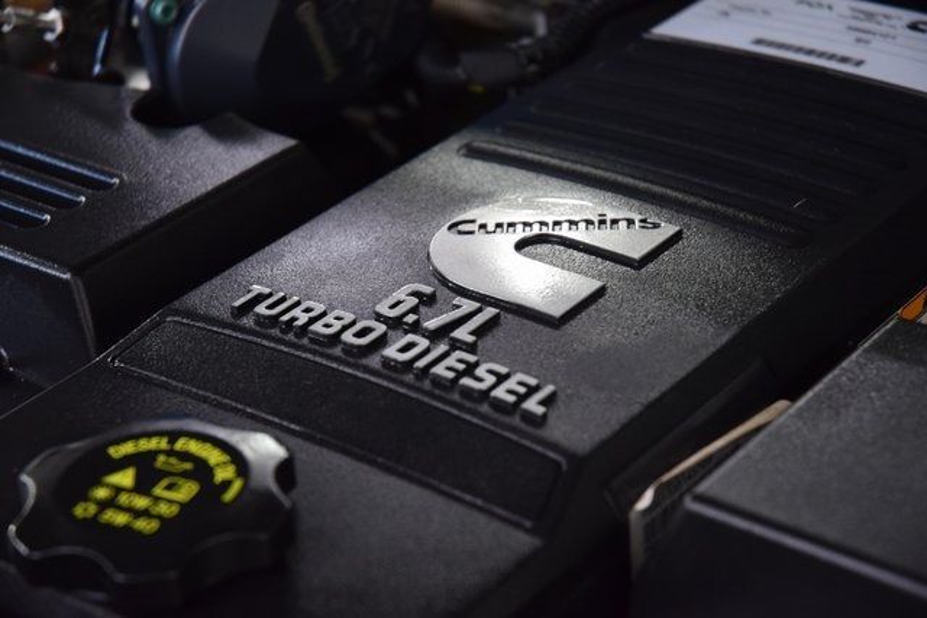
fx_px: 2704
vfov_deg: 13.0
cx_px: 464
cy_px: 309
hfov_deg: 19.5
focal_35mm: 105
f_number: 4.5
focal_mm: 70
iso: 1600
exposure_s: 1/20
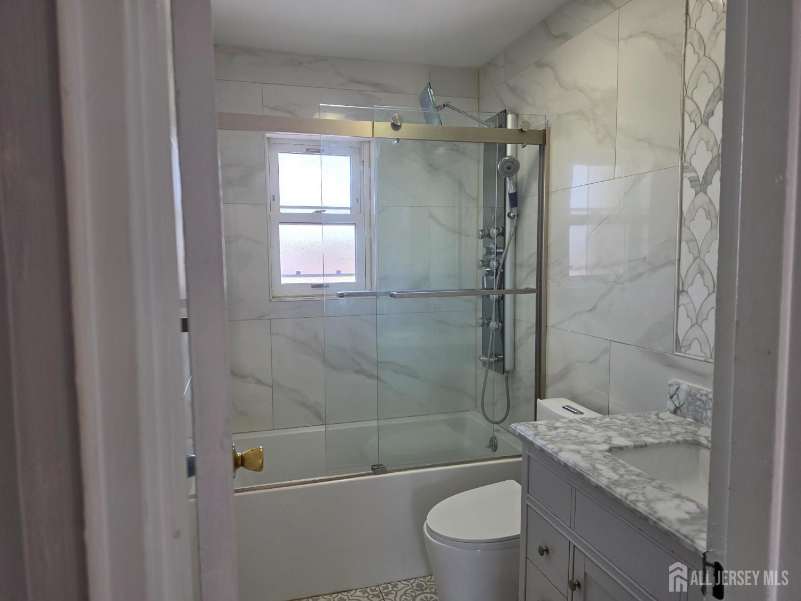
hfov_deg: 73.9
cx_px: 400
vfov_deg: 58.9
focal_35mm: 23
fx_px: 532
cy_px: 300
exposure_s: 1/120
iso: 50
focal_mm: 6.5
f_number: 1.4
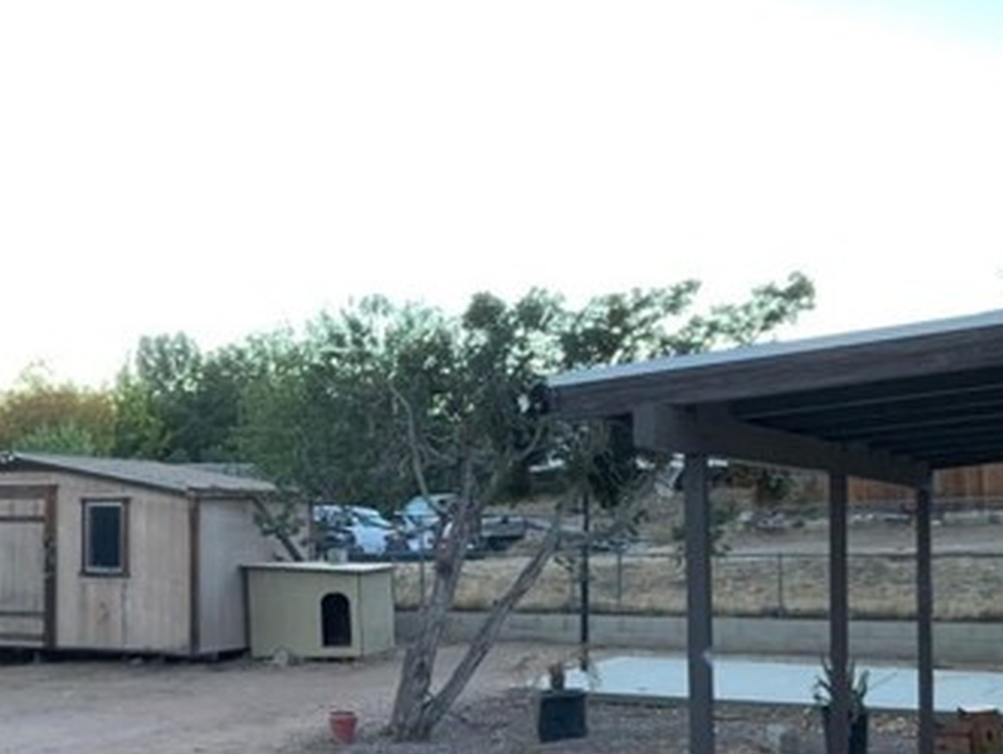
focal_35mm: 56
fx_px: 1624
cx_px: 364
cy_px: 475
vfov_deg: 26.1
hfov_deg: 34.1
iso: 64
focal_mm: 3
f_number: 1.8
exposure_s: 1/60
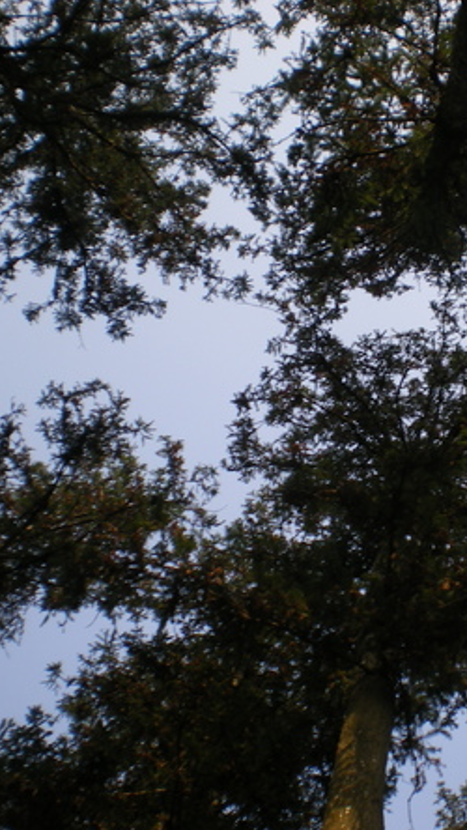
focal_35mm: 53
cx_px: 407
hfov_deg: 22.2
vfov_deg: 39.2
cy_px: 415
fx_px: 1166
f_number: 4.6
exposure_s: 1/200
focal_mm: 6.3
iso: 50
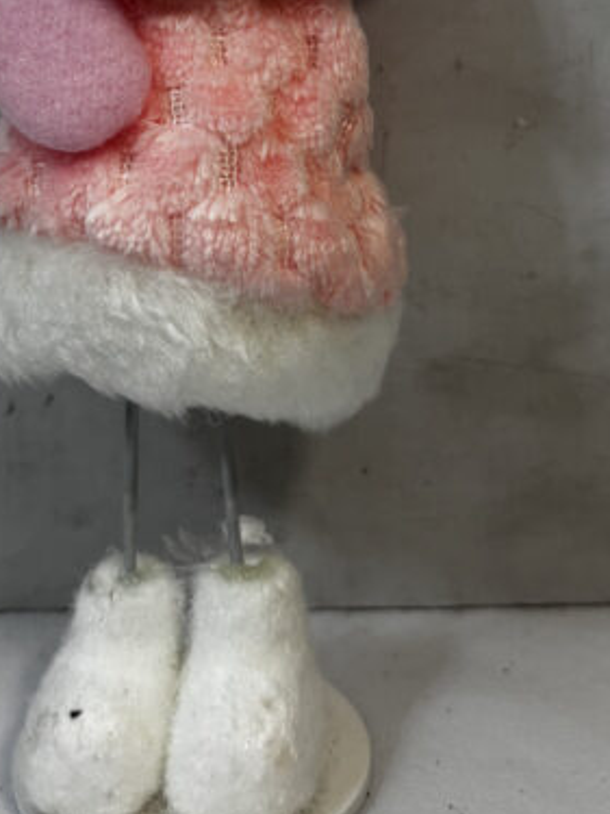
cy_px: 11
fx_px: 1669
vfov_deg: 26.1
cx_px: 263
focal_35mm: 71
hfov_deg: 20.7
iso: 50
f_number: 1.6
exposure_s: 1/100
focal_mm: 5.96
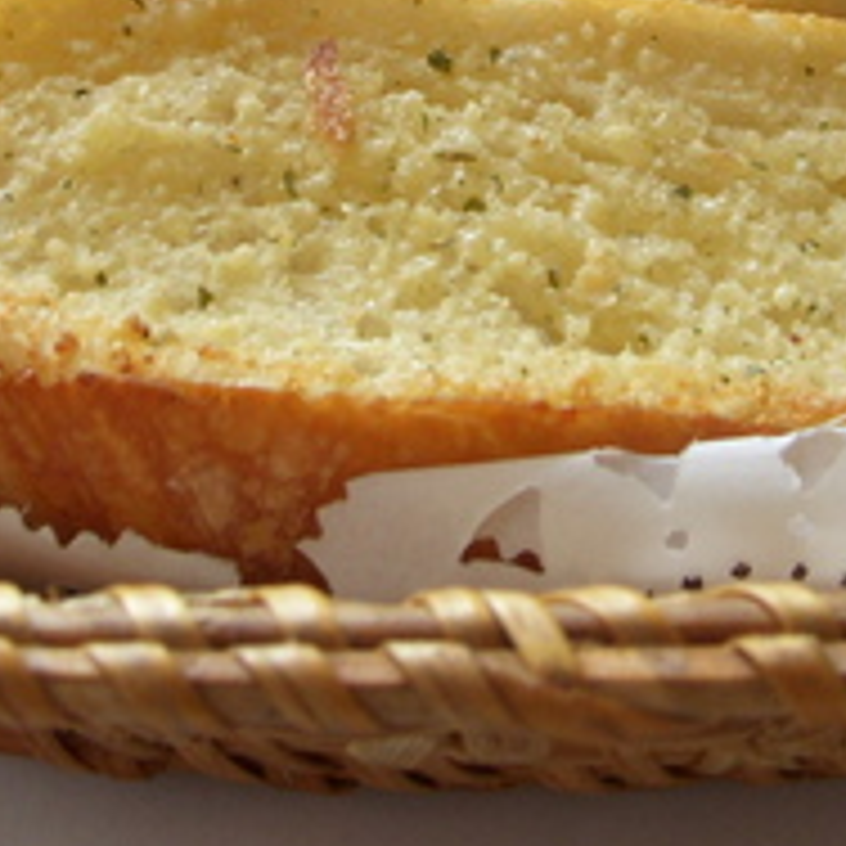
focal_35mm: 107
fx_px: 2959
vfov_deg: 16.0
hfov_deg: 16.3
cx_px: 508
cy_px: 14
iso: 100
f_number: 3.3
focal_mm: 6.3
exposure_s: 1/50
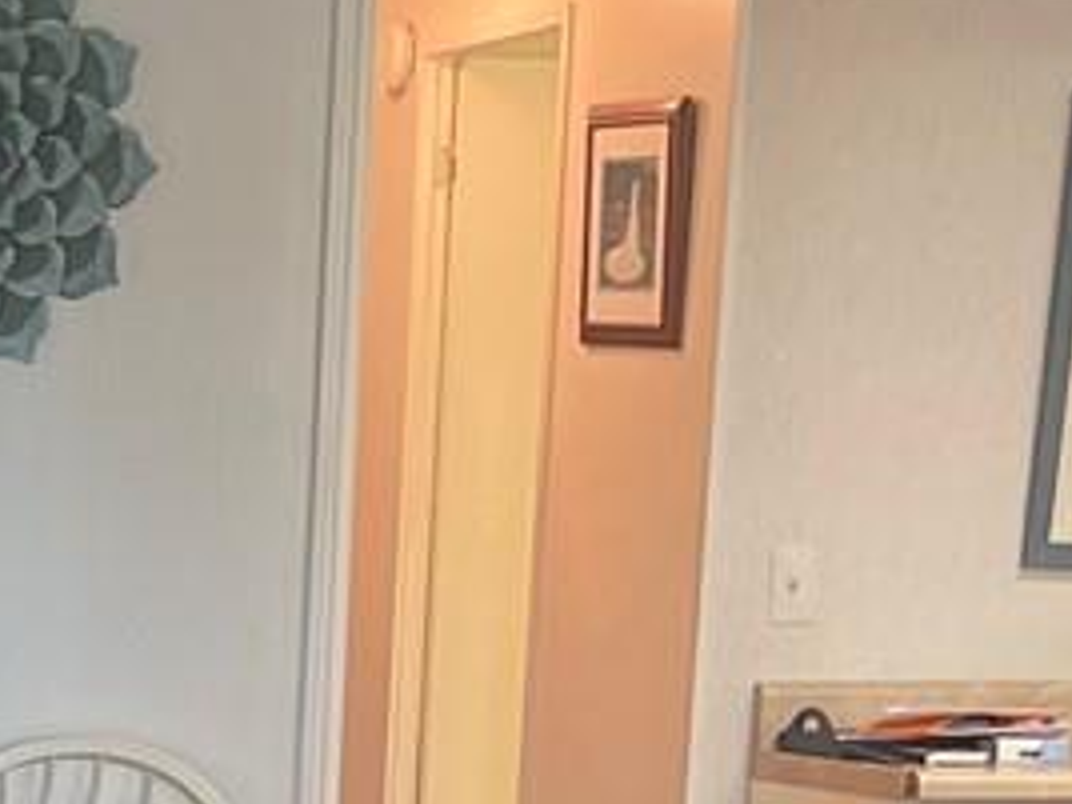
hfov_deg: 12.3
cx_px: -360
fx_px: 4800
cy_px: 1480
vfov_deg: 9.1
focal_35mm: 155
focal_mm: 5.1
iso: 250
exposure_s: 1/60
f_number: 1.6
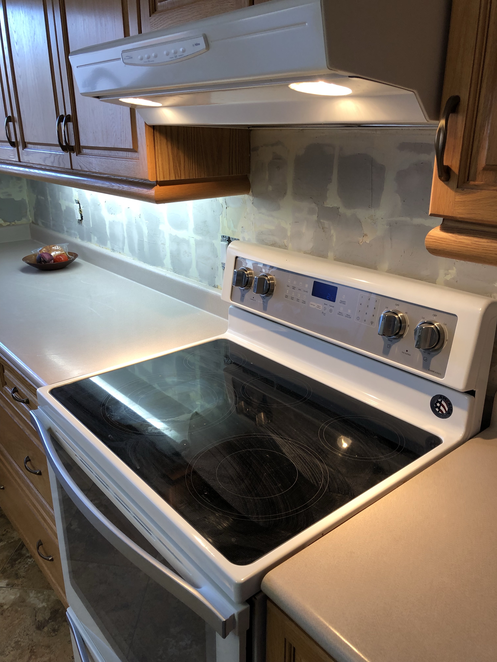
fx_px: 536
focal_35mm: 28
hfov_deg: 49.7
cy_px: 331
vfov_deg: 63.4
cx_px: 248
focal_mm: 4
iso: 25
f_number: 1.8
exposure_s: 1/40
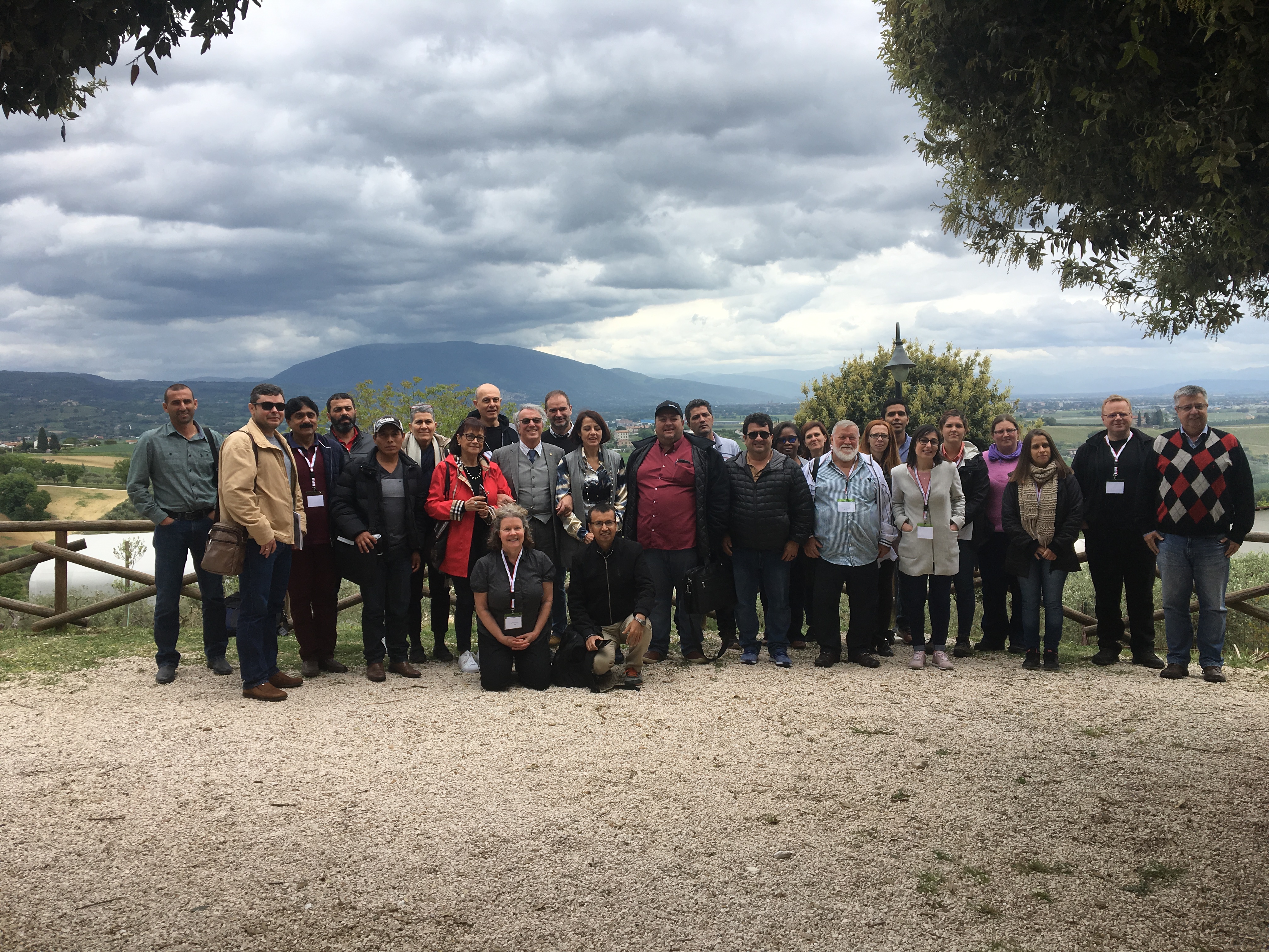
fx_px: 1063
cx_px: 634
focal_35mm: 29
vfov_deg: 48.2
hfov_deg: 61.7
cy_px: 476
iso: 25
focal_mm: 4.15
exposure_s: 1/974
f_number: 2.2
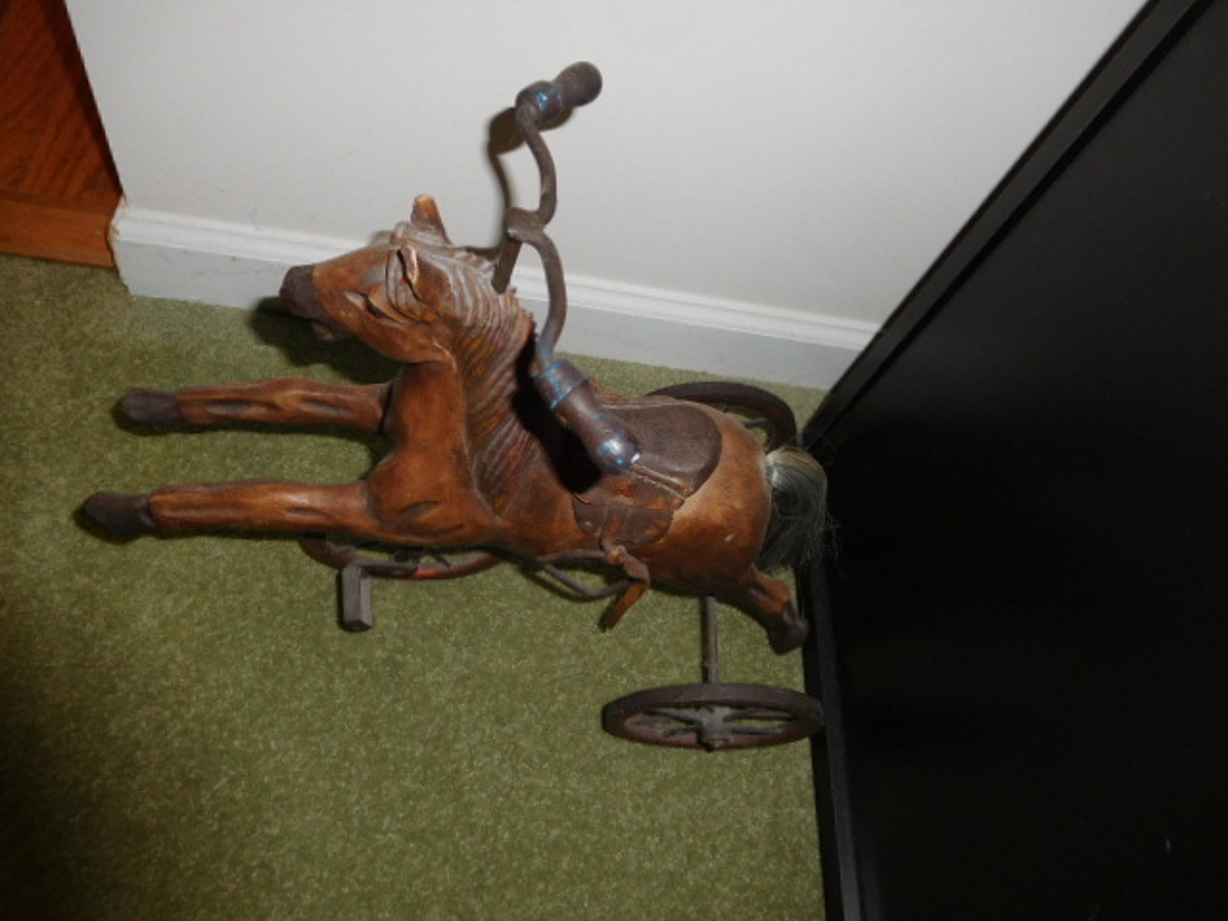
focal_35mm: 25
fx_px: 887
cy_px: 460
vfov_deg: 54.9
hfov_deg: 69.4
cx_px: 614
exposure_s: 1/30
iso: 200
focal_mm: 4.5
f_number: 3.4
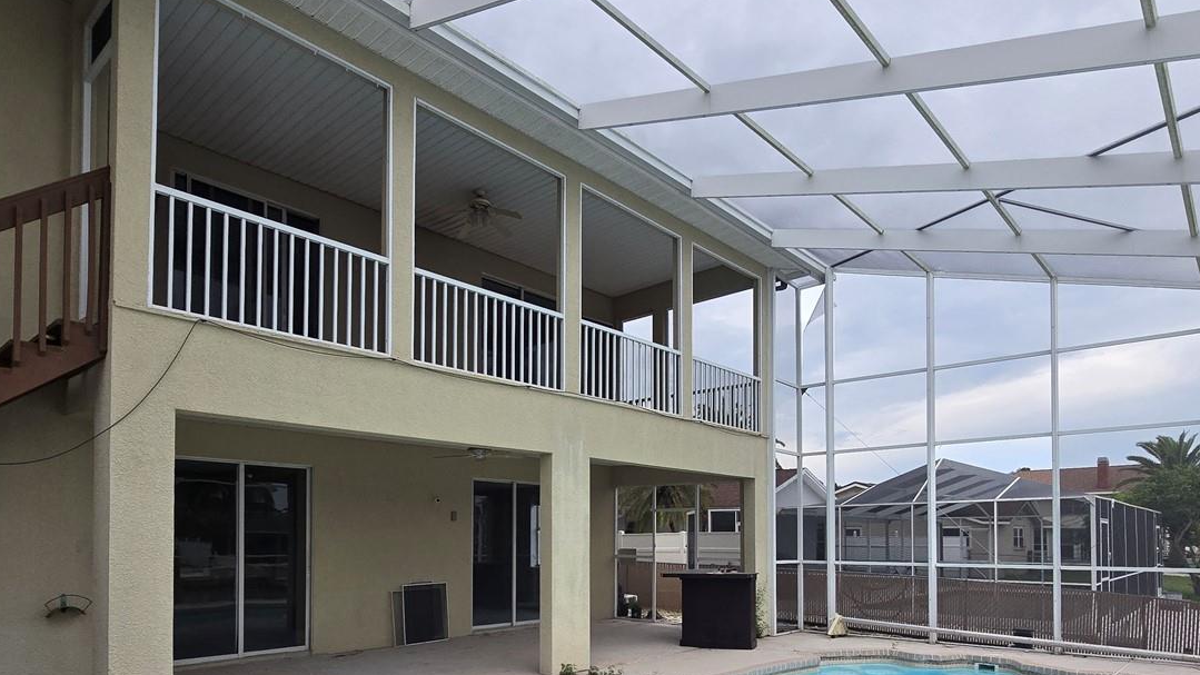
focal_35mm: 21
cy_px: 529
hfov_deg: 83.8
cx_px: 613
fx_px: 668
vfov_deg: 50.7
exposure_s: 1/1414
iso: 50
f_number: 2.2
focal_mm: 2.2
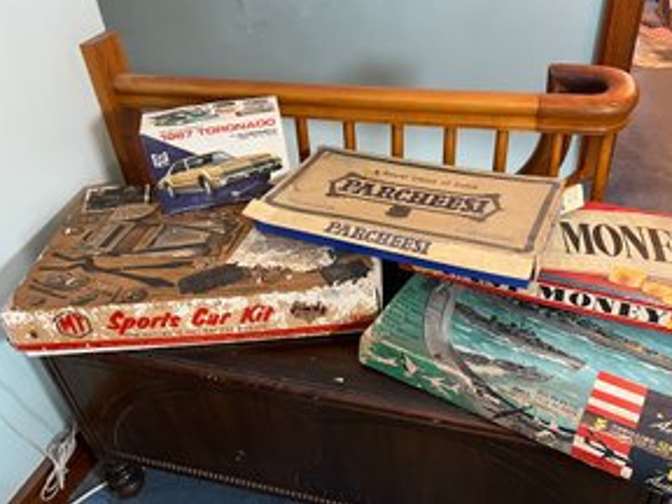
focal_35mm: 31
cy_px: 246
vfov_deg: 45.4
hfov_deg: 58.1
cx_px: 386
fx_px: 602
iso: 400
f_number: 1.5
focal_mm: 5.7
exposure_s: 1/40
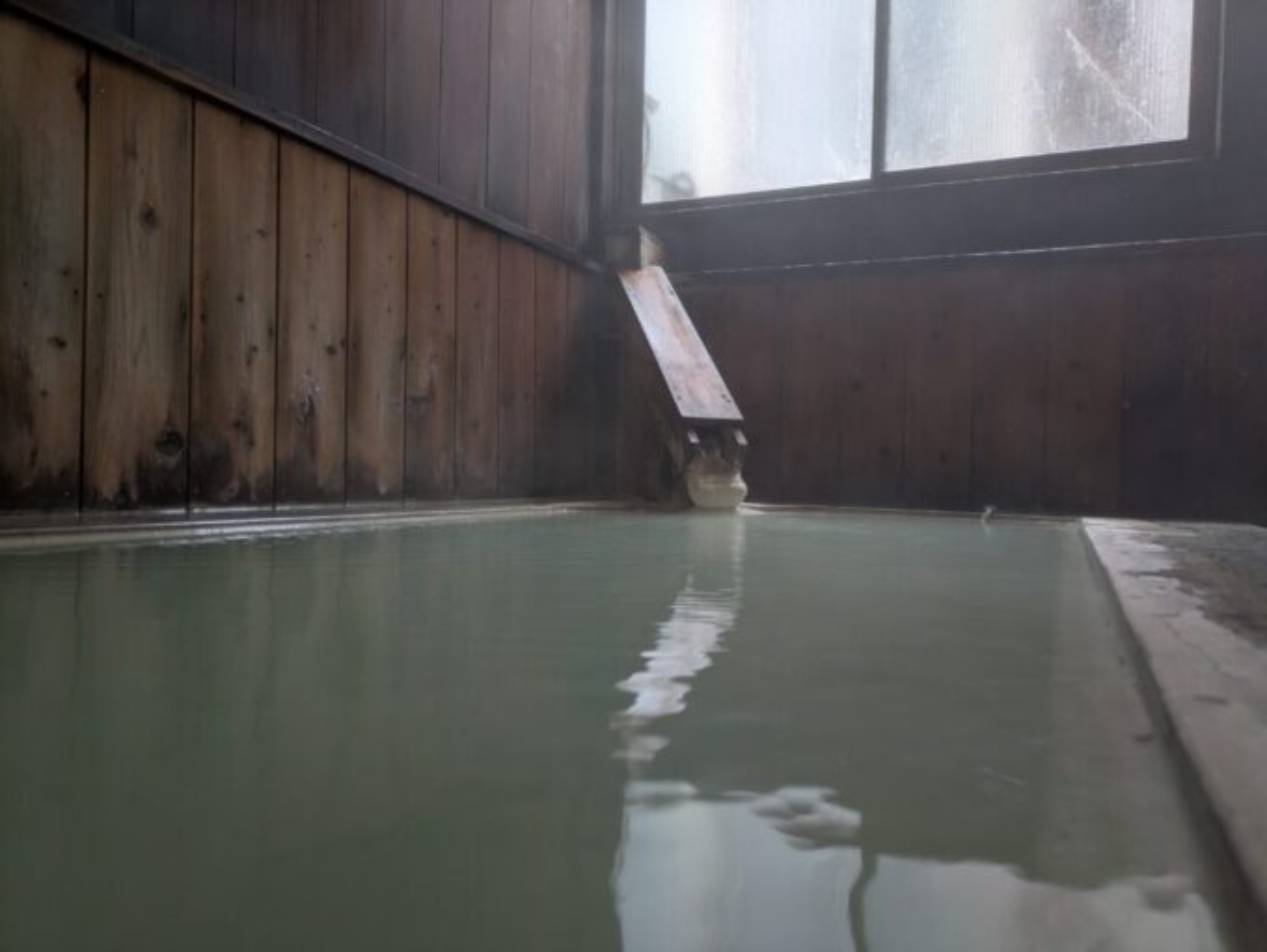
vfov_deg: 54.9
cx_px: 634
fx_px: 916
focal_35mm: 25
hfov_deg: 69.4
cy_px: 476
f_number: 1.89
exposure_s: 1/50
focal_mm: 5.43
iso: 125
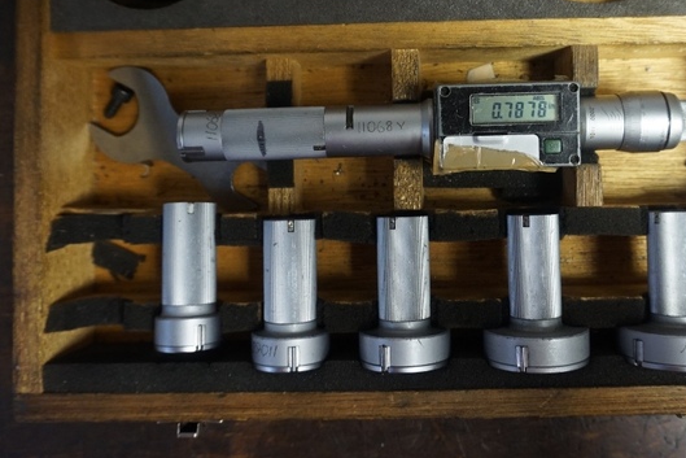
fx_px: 661
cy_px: 152
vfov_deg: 37.8
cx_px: 425
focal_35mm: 35
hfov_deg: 54.3
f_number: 4
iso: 1250
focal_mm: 17
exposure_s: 1/60
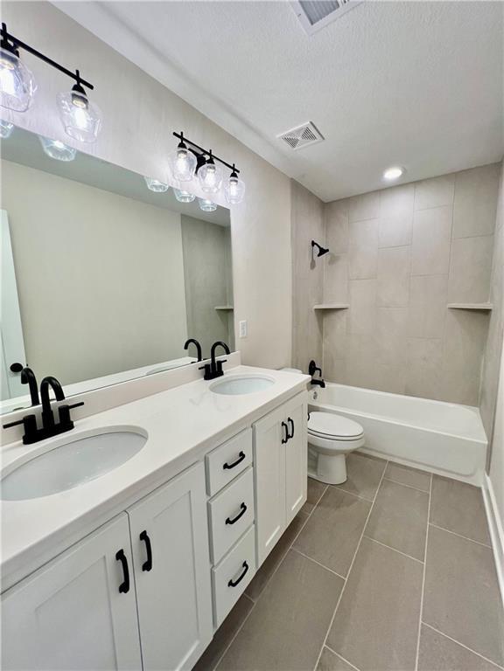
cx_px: 252
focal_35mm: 13
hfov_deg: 89.9
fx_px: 252
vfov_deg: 106.2
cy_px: 336
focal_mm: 1.57
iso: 80
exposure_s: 1/120
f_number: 1.8
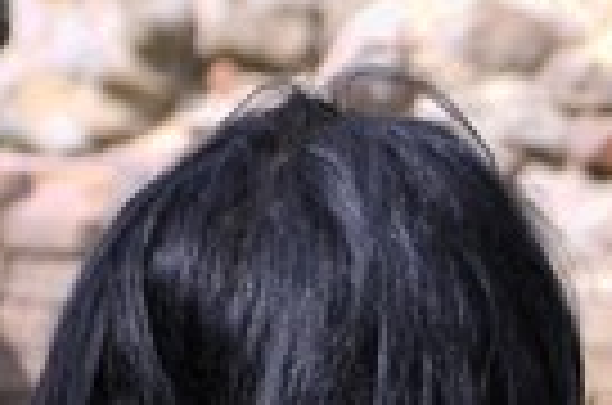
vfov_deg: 1.8
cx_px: 1346
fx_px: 13093
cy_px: 621
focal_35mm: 772
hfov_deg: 2.7
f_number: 5.3
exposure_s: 1/1250
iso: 500
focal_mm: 70
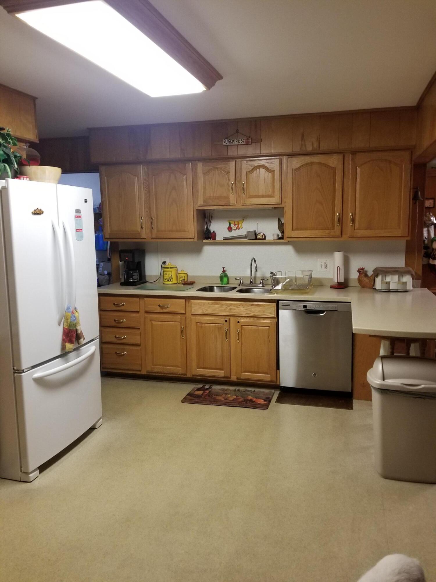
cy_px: 291
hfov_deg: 53.1
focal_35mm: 26
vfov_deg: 67.3
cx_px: 218
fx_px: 437
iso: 160
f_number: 1.7
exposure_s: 1/30
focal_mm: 4.25
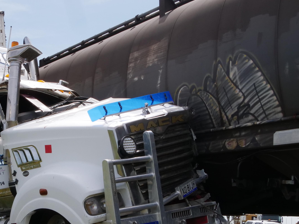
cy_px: 158
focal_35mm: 89
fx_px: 769
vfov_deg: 16.5
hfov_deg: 21.8
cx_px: 75
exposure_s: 1/400
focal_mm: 19
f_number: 13
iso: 500
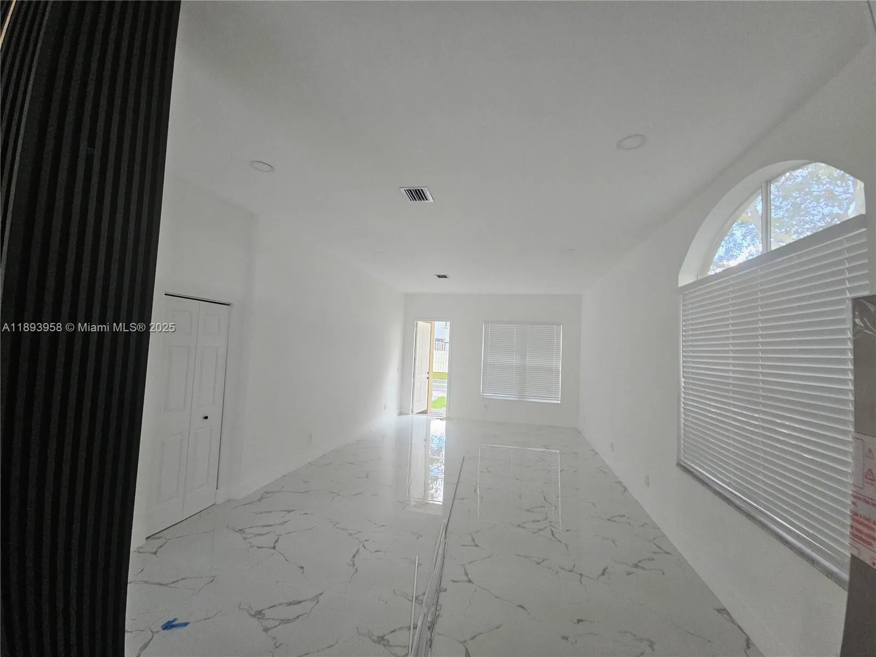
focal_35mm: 13
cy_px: 328
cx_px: 438
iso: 160
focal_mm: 2.2
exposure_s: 1/60
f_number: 2.2
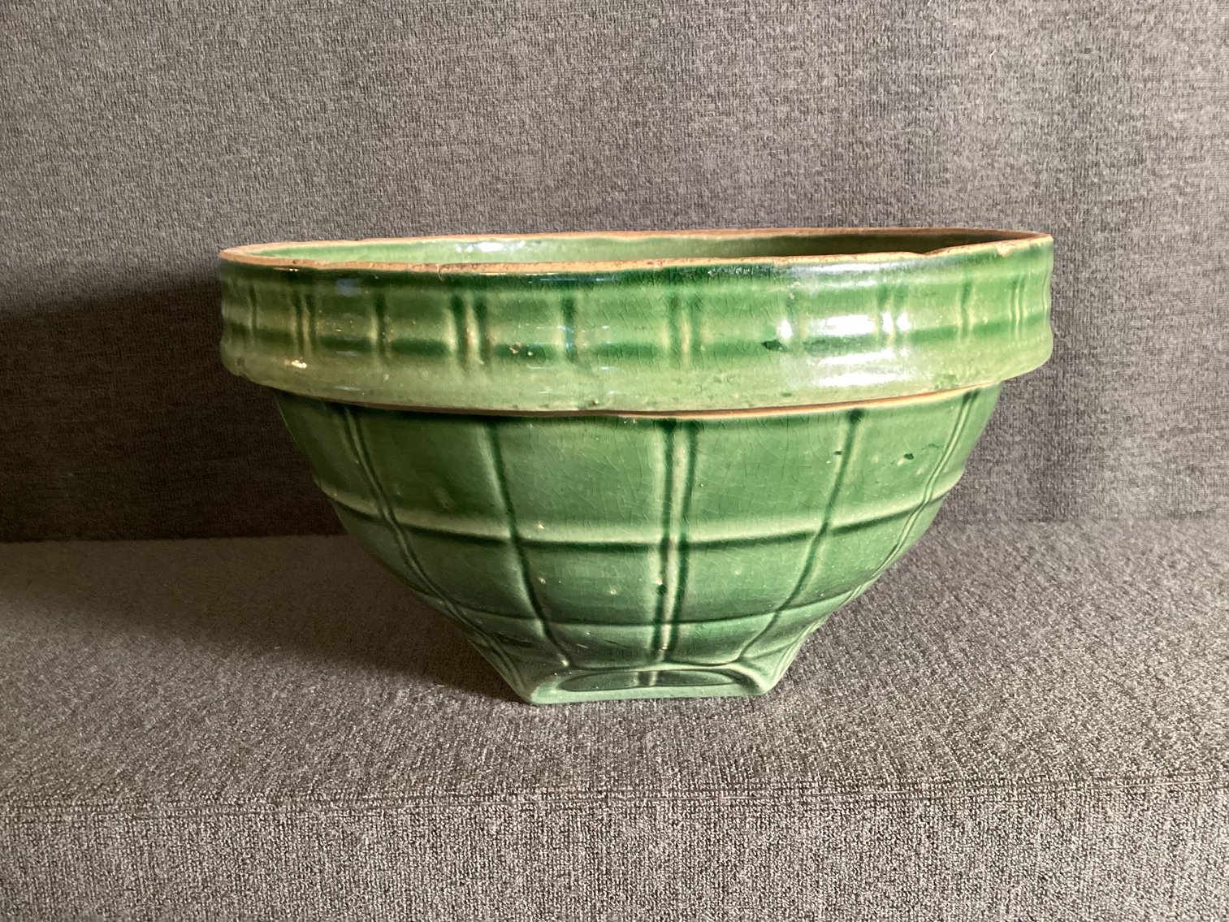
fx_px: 1101
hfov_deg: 58.3
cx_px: 614
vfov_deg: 45.4
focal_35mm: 31
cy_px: 461
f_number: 2.4
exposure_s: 1/60
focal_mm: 3.3
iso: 320
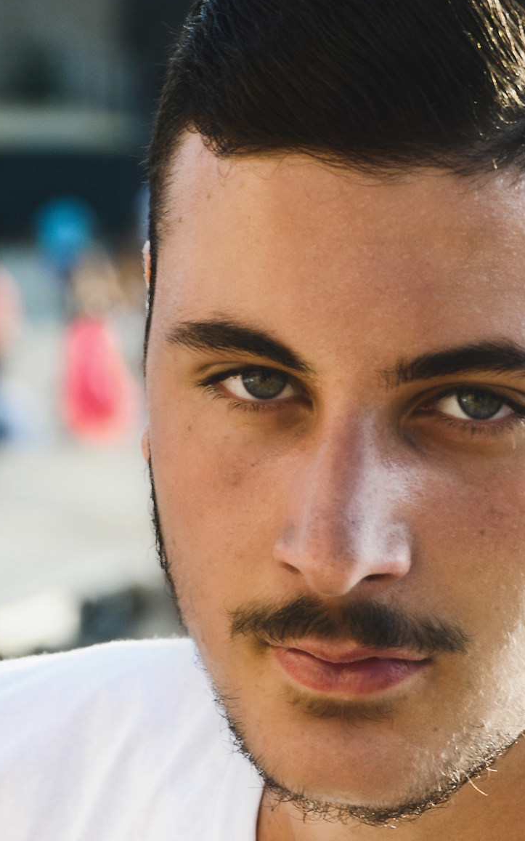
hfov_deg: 3.5
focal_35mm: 380
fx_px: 8700
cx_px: 443
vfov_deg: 5.5
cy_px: 655
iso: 200
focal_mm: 120
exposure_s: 1/125
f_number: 8
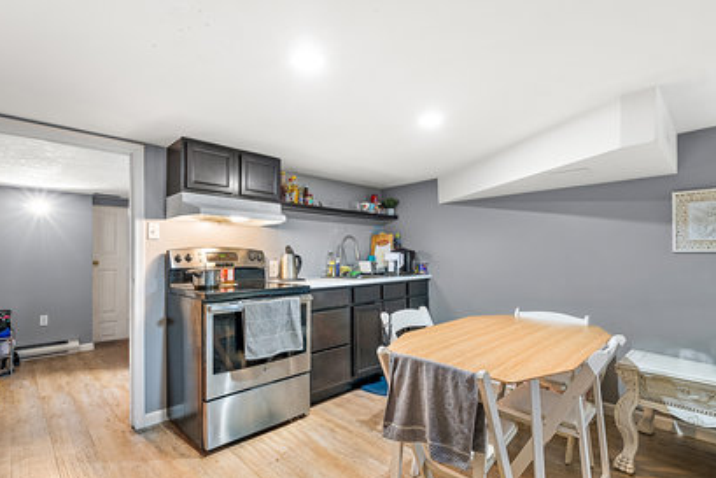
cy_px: 252
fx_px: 338
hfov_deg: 93.2
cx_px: 344
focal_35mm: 17
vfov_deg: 70.4
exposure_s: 1.6
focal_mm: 16
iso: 320
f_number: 7.1
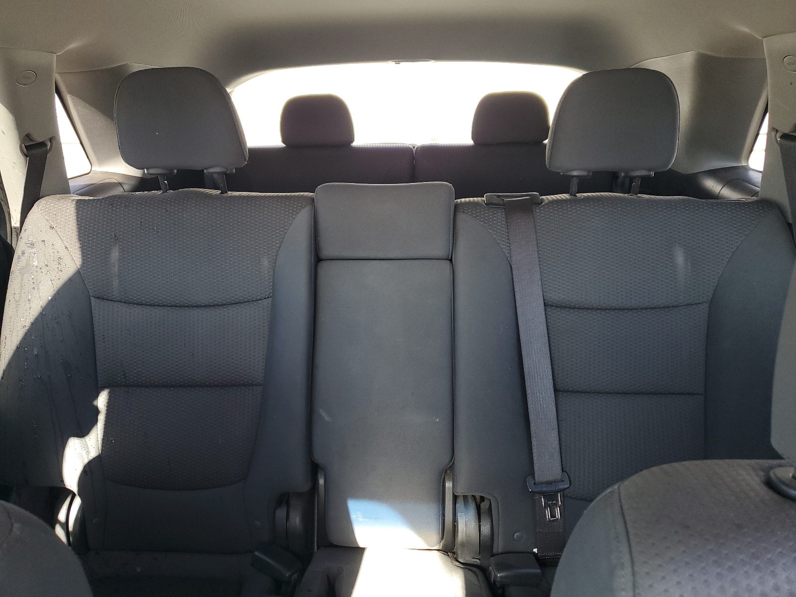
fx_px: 598
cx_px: 398
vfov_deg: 53.1
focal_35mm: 26
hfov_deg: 67.3
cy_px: 298
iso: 94
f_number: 1.5
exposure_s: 1/120
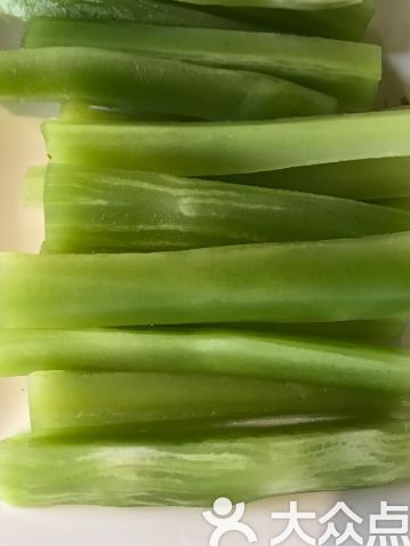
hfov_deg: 35.1
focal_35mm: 41
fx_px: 647
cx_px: 189
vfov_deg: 45.1
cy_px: 184
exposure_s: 1/17
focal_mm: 3.99
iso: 64
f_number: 1.8
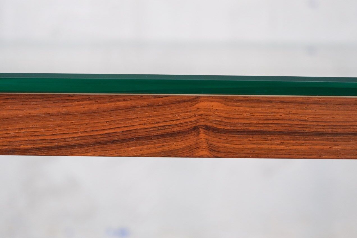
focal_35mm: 88
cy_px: 119
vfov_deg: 15.5
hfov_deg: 23.1
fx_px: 873
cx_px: 178
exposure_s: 1/85
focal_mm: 58.6
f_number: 4
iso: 5000
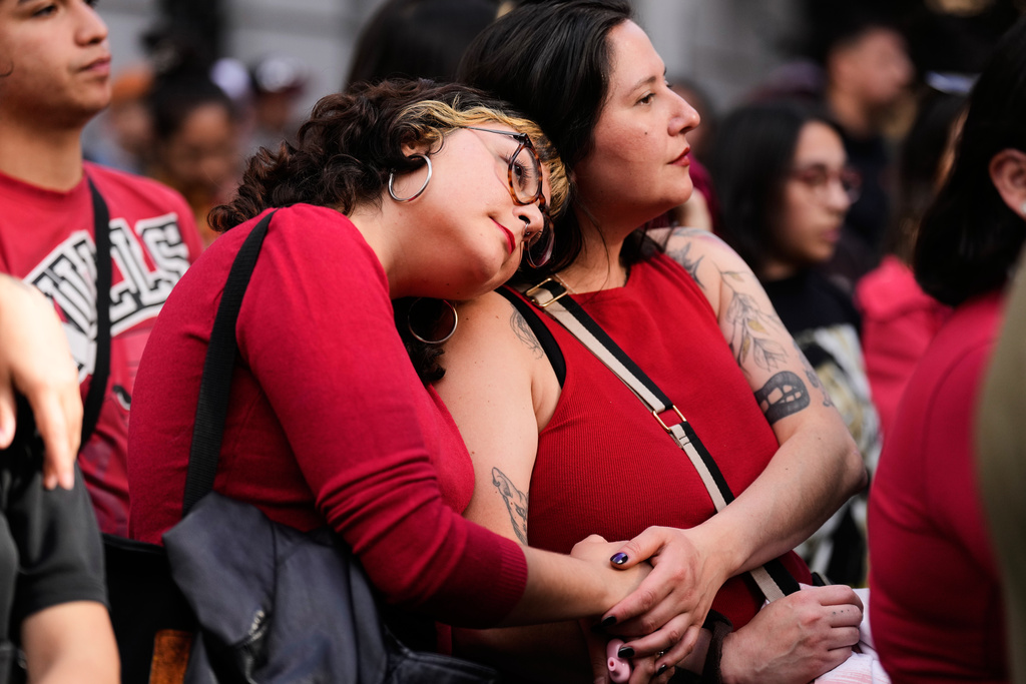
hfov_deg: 16.8
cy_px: 342
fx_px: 3477
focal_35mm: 122
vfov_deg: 11.2
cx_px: 513
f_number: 2.8
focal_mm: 122
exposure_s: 1/3200
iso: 640
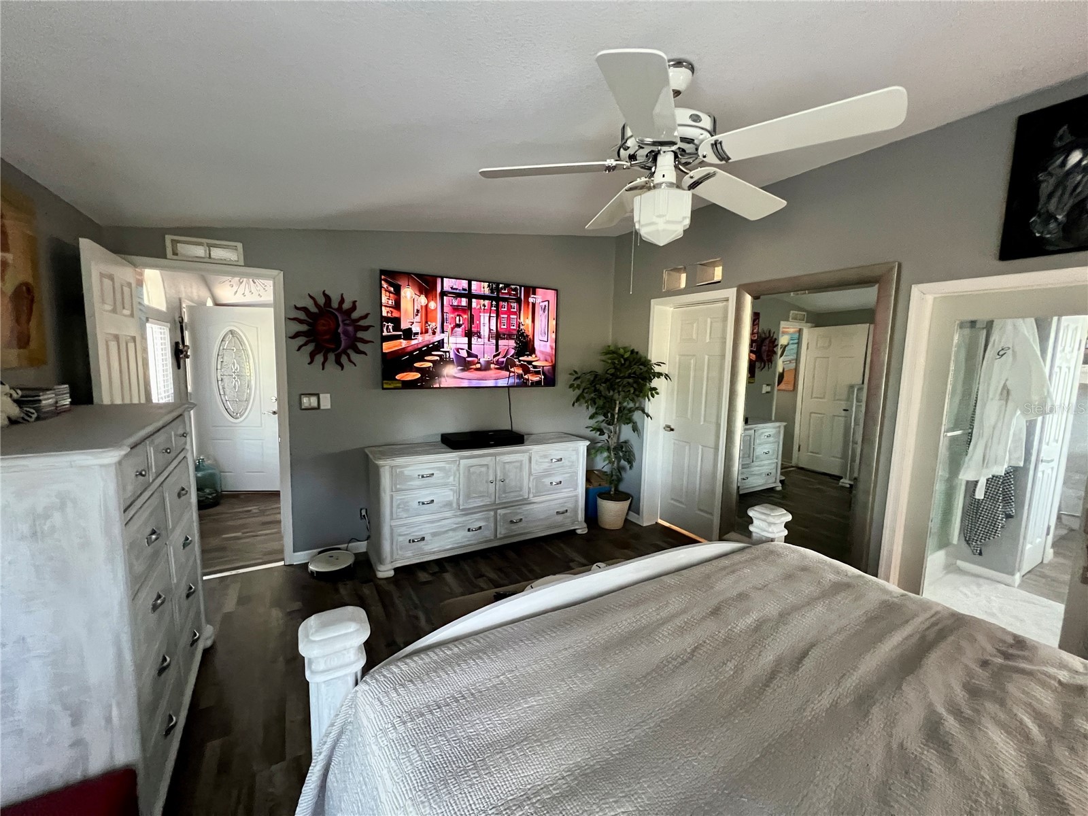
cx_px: 544
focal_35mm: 13
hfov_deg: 106.2
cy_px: 408
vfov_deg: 89.9
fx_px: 409
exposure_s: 1/60
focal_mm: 1.57
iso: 800
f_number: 1.8
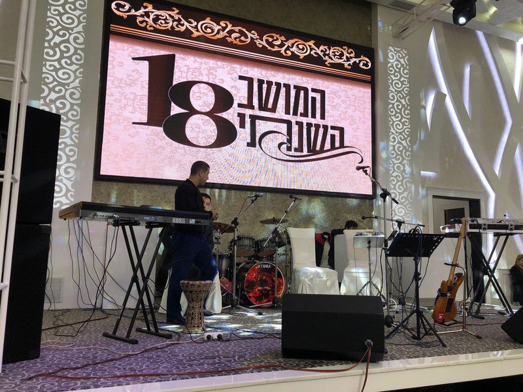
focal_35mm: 28
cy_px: 196
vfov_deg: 49.7
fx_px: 423
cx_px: 262
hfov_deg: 63.4
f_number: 1.8
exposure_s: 1/120
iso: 64
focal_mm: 4
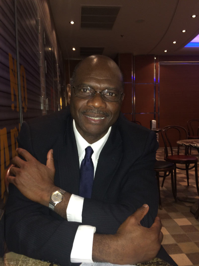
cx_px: 100
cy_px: 133
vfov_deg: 60.0
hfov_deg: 46.8
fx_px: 230
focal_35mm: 30
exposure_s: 1/16
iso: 125
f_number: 2.2
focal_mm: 4.1
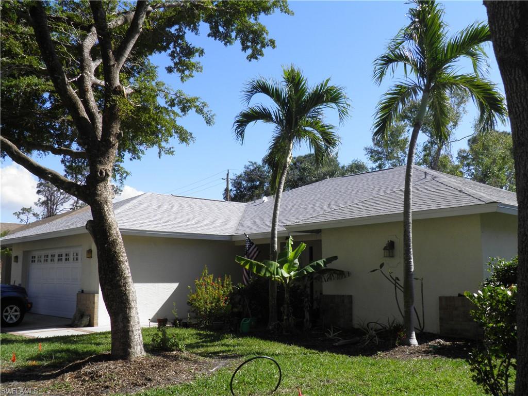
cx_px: 264
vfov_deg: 40.7
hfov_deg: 52.6
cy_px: 198
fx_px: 534
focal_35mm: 35
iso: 50
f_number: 5.5
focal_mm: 6.3
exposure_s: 1/250
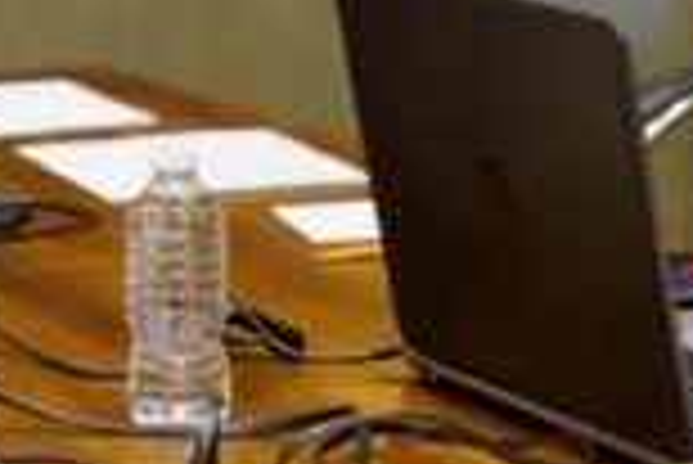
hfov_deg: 8.3
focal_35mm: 249
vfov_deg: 5.5
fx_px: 4798
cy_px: -185
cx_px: 400
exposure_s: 1/200
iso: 5000
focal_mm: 50
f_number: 2.8
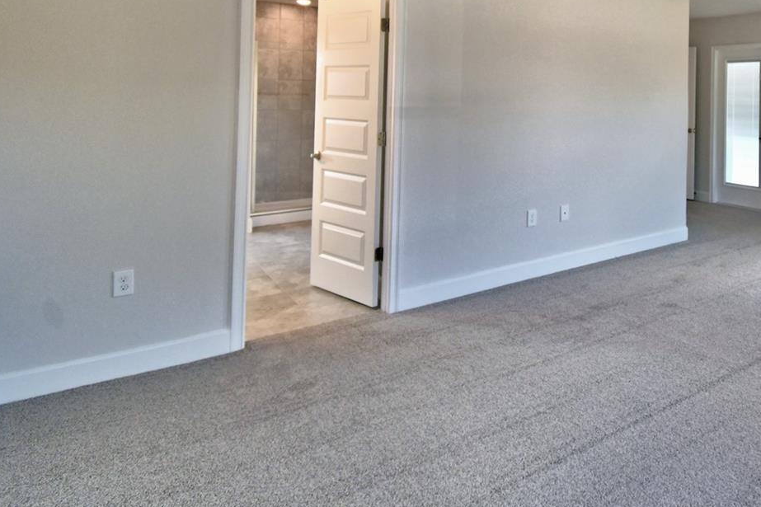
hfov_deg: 62.7
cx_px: 622
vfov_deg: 46.3
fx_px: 549
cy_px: 86
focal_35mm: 26
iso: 360
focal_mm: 10
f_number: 4.5
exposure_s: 1/125
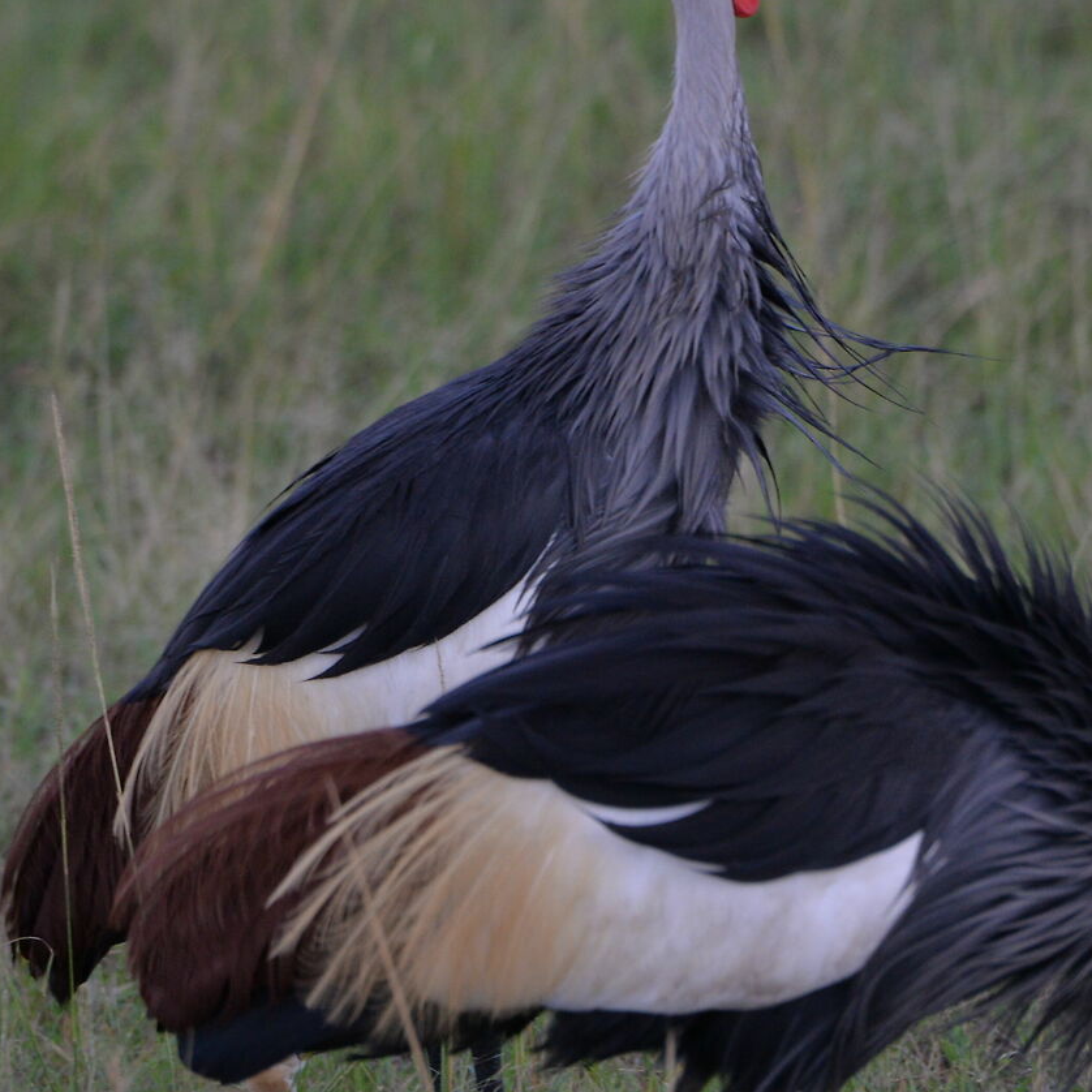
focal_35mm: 974
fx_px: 34762
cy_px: 553
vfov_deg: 1.8
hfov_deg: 1.8
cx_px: 636
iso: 1000
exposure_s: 1/400
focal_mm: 400
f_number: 5.6
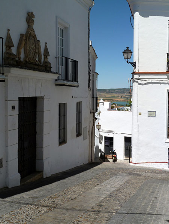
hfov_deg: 32.9
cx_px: 84
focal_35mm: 44
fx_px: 286
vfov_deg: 42.9
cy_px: 112
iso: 80
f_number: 5.6
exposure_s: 1/500
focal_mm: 7.3
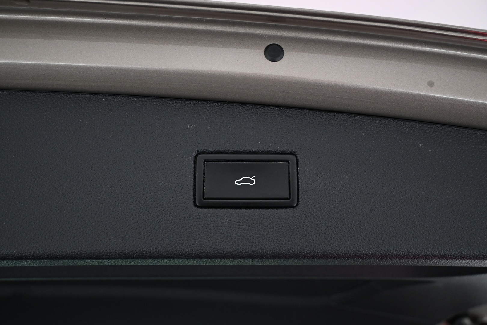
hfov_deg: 58.3
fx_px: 436
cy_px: 162
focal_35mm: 32
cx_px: 244
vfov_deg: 40.8
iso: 1000
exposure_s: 1/40
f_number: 4
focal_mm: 21.5
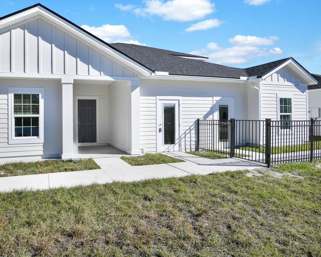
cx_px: 102
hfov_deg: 74.8
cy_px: 126
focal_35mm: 21
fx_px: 200
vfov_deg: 65.5
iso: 50
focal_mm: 16
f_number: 14
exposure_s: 1/40
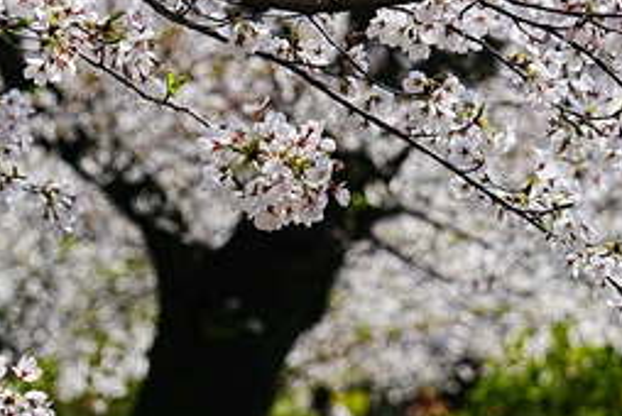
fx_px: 5708
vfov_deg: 4.2
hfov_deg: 6.2
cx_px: 291
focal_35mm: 330
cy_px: 217
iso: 100
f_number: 6.3
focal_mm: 105
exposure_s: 1/400
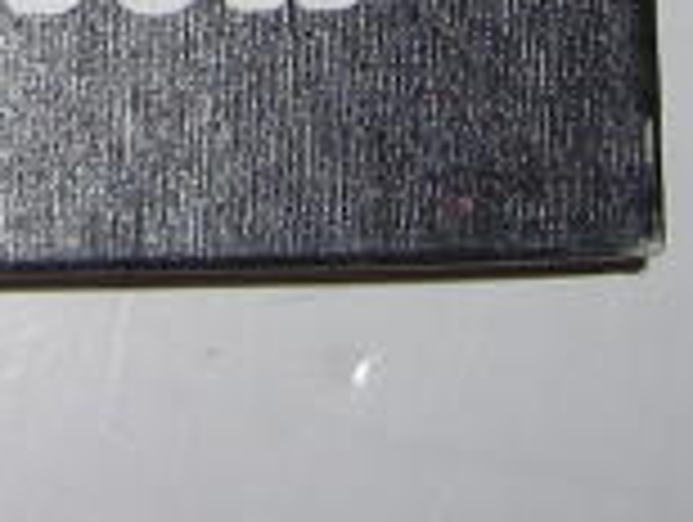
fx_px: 5053
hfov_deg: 7.6
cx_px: -585
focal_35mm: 252
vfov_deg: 5.5
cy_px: -1098
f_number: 3.2
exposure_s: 1/60
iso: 50
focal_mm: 6.3
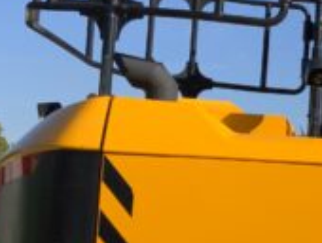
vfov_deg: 13.6
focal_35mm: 109
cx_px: 462
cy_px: 184
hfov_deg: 16.6
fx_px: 1015
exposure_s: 1/2141
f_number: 1.8
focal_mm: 3
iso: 16
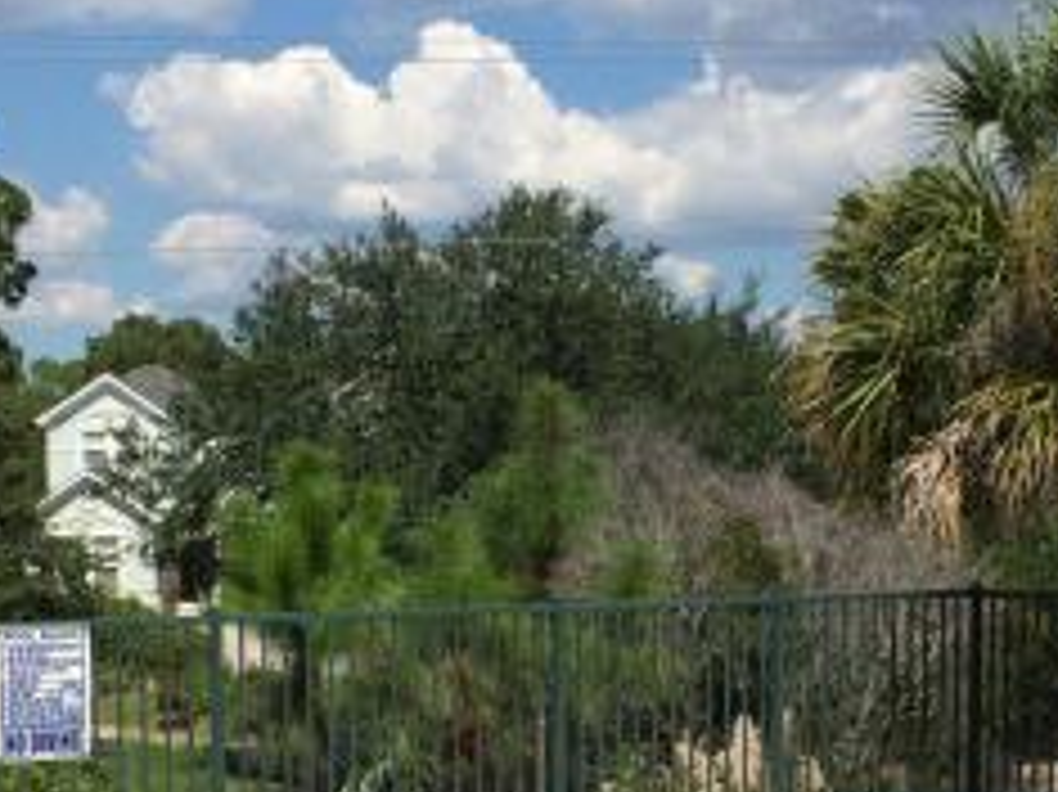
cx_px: 473
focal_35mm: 79
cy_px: 684
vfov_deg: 18.4
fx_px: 2413
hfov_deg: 24.7
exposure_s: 1/3425
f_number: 2.2
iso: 32
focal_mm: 4.15
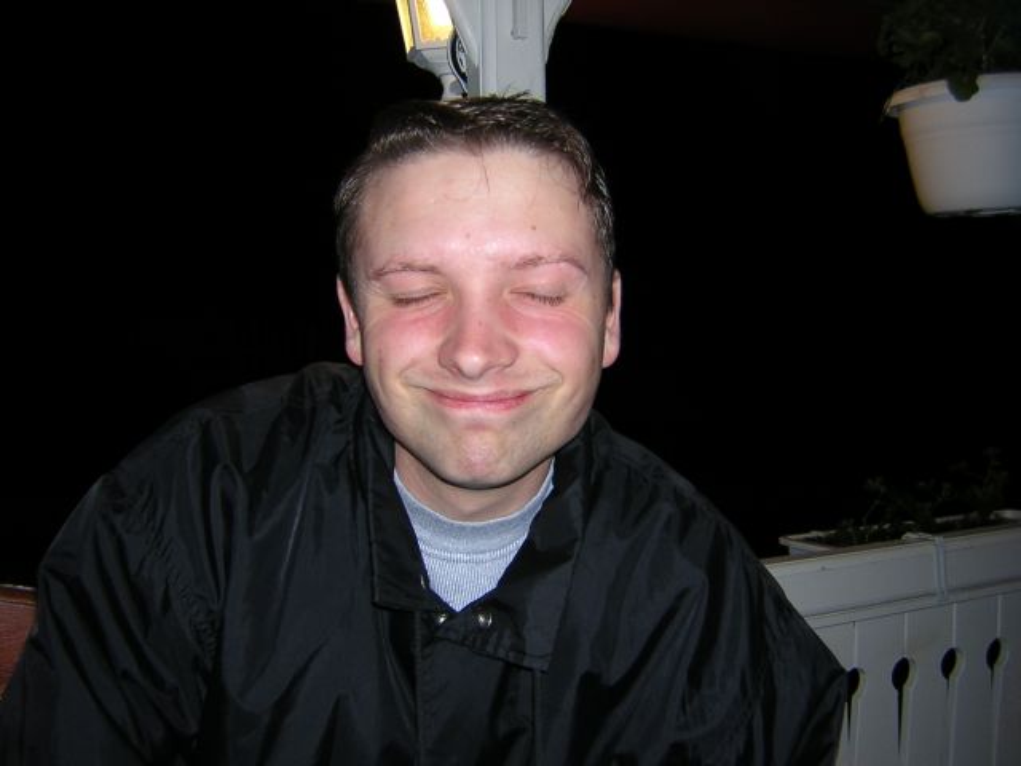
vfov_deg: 39.7
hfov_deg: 51.4
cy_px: 383
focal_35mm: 36
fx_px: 1062
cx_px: 510
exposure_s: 1/60.1
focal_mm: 4.7
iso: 100
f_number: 2.6
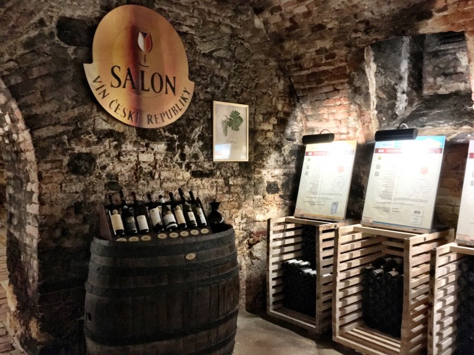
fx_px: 397
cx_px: 237
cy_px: 178
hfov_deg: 61.7
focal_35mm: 29
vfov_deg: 48.2
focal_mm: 4.15
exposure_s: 1/17
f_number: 2.2
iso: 250
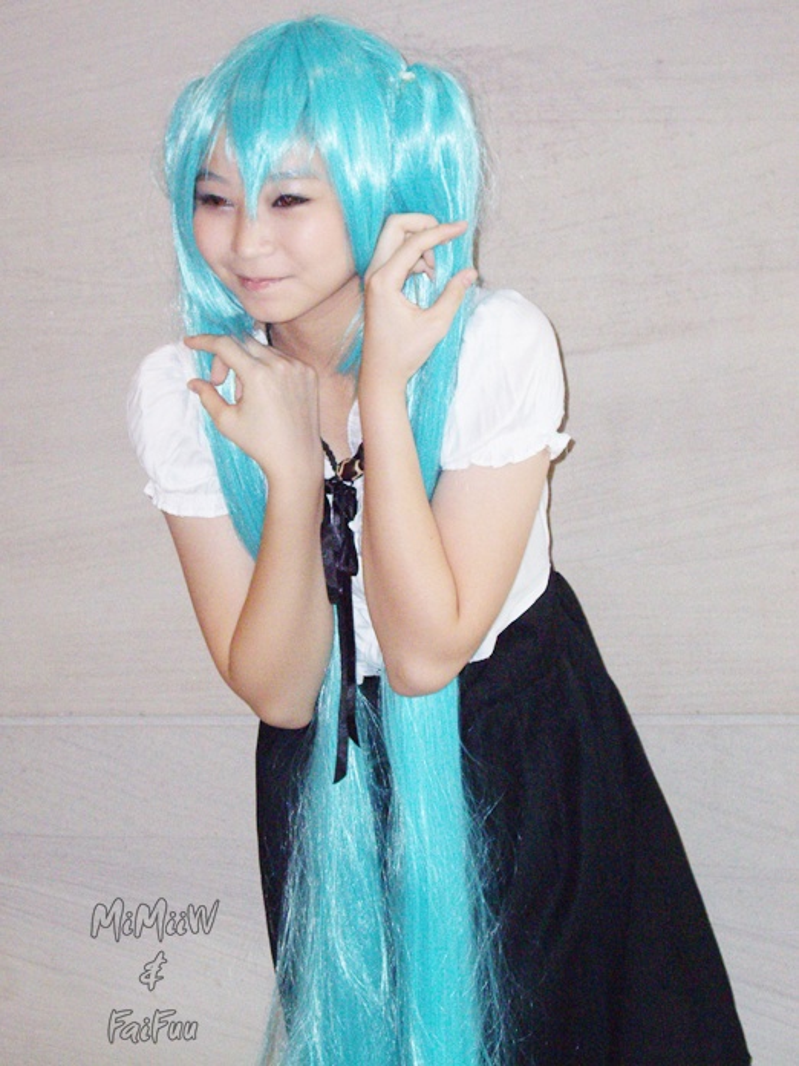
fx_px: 2831
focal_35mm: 92
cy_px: 533
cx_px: 400
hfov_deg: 16.1
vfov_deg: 21.3
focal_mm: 19.4
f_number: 4.8
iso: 400
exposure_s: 1/100
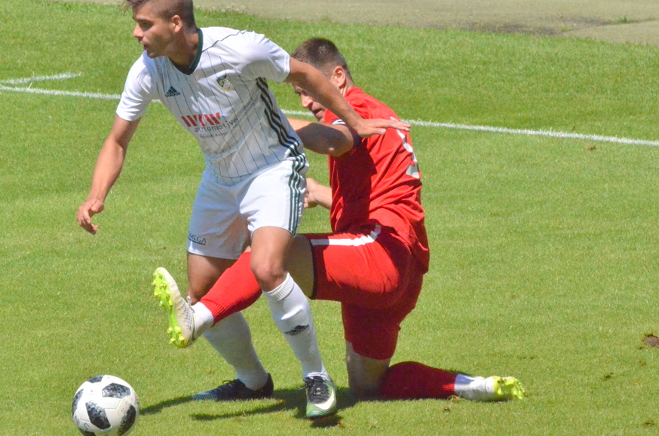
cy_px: 175
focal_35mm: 453
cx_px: 305
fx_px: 8276
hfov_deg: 4.6
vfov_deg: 3.0
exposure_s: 1/8000
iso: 6400
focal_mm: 220
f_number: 14
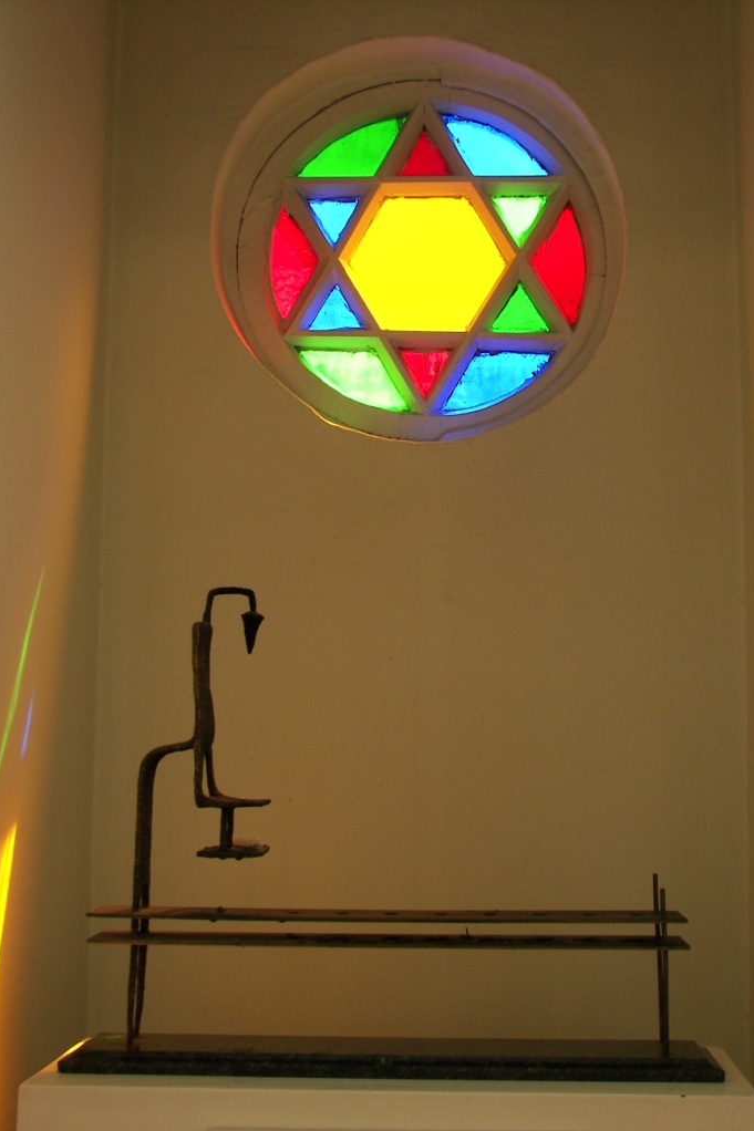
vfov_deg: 40.3
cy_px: 566
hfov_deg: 27.5
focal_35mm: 49
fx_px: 1540
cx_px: 386
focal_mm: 7.8
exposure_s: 1/30
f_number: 2.8
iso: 64
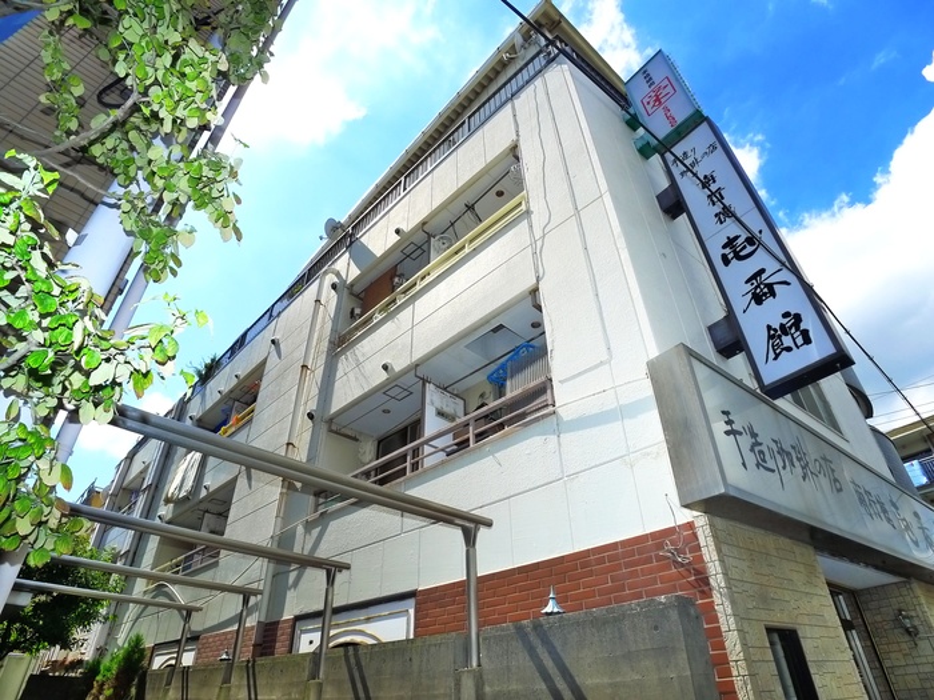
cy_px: 350
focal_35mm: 24
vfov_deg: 56.8
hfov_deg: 71.6
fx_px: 648
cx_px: 467
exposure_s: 1/640
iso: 400
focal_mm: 5.1
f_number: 4
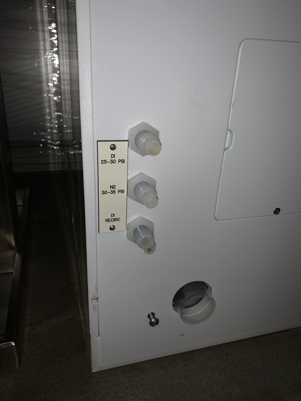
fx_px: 301
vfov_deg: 67.3
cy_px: 200
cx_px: 150
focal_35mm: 26
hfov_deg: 53.1
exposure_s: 1/8
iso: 25
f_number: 1.8
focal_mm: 4.25
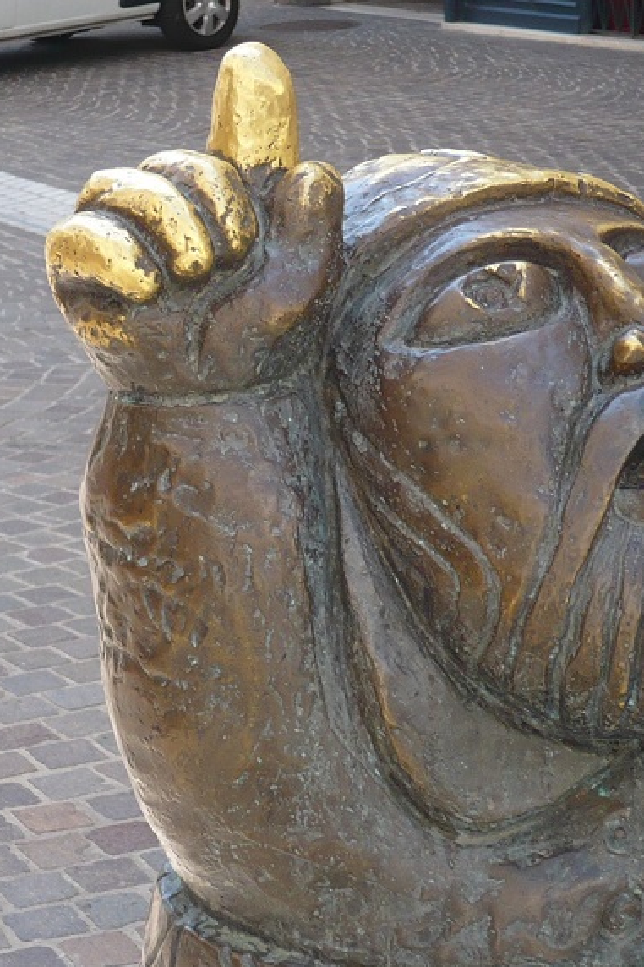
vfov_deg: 21.5
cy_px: 485
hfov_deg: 14.4
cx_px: 208
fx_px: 2551
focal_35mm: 95
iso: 100
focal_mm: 8.3
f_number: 3.4
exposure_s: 1/200
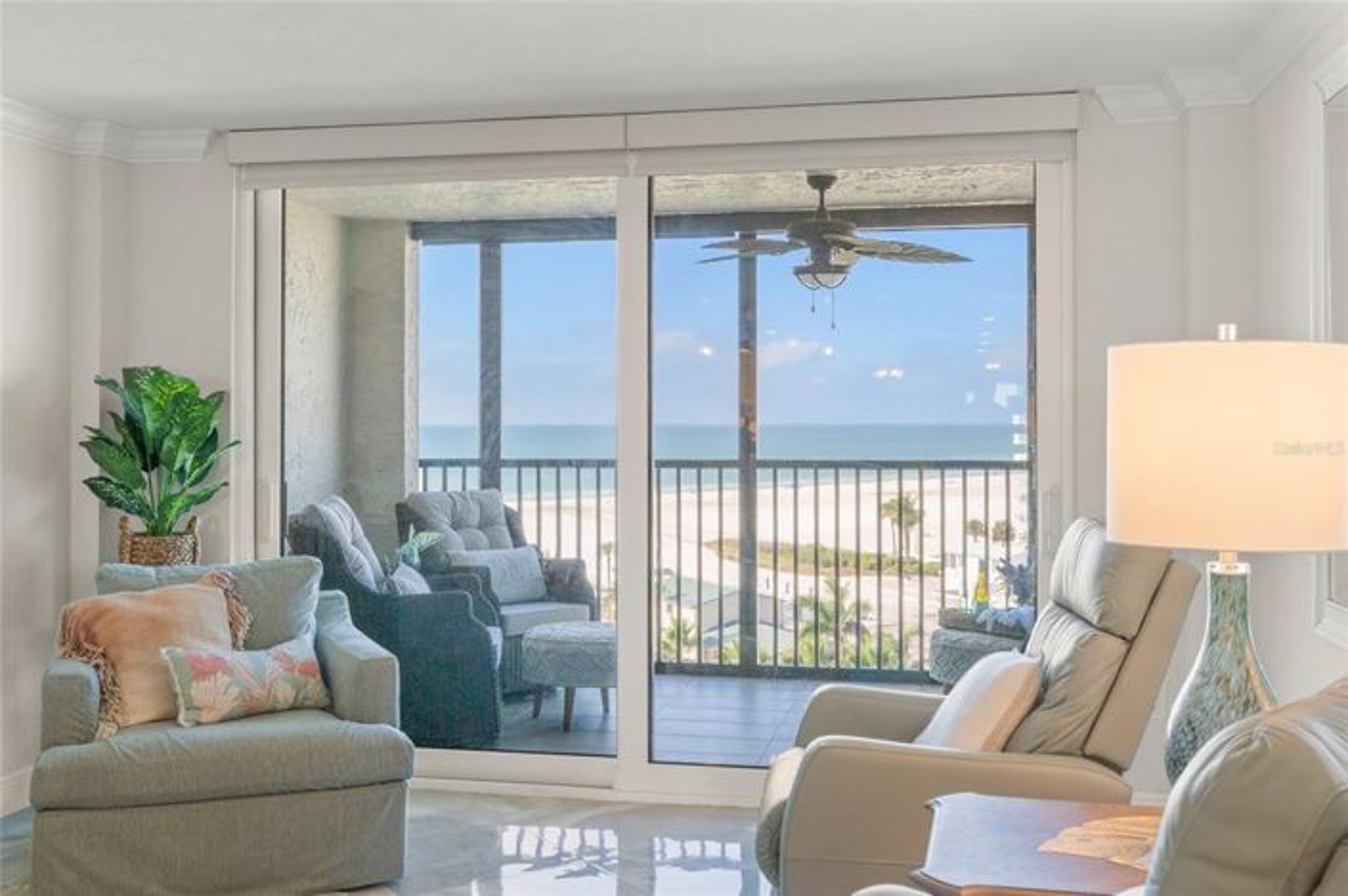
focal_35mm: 36
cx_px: 674
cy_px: 448
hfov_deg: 53.2
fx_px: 1347
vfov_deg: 36.8
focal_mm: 24
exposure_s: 1/2
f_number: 9
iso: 320
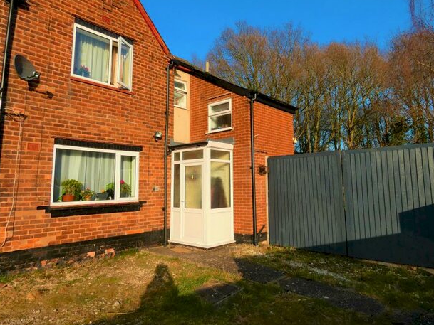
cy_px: 149
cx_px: 217
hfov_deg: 73.9
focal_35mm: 23
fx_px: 288
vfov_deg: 58.8
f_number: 3.5
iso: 80
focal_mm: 3.6
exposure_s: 1/1000
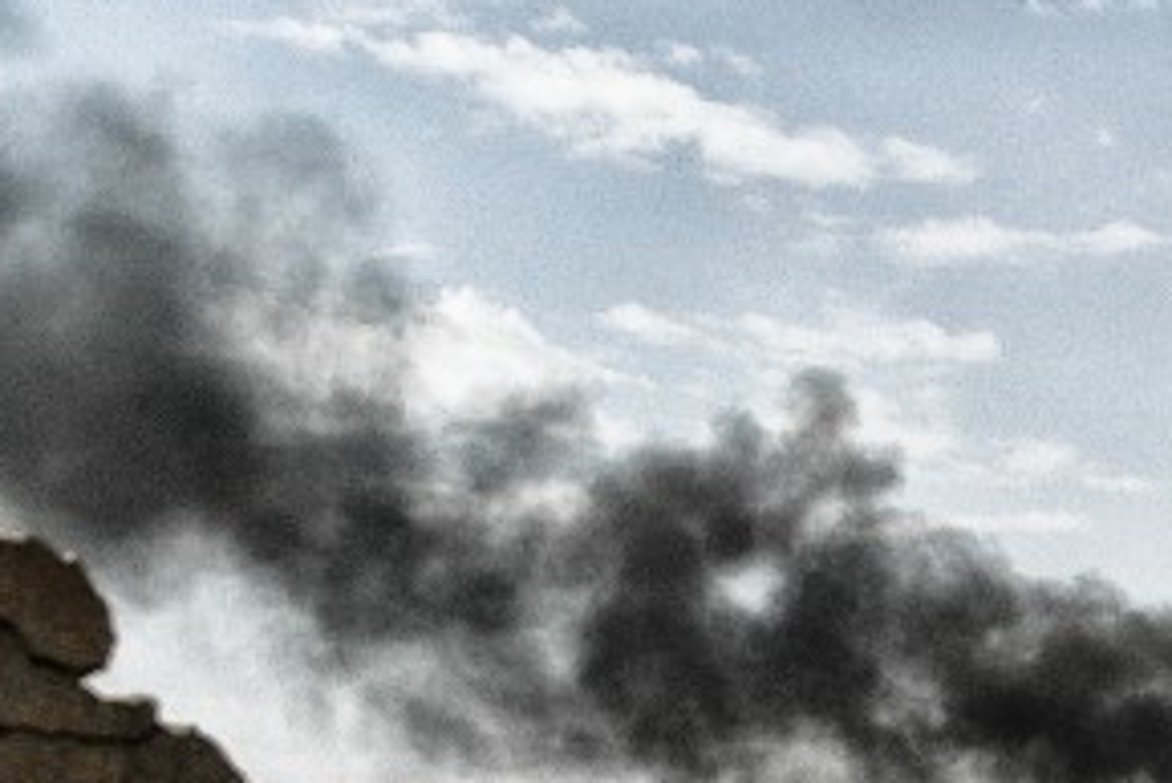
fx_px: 4324
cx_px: 1578
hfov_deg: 14.7
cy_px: 1104
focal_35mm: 133
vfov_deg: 10.1
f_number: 7.1
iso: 400
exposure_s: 1/1000
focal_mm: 25
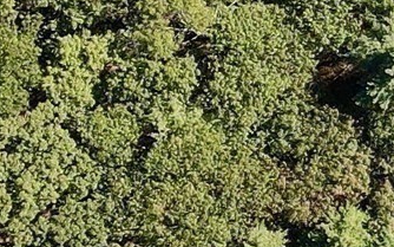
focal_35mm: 156
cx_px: 432
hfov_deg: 13.2
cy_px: -58
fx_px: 1676
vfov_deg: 8.3
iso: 100
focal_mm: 4.5
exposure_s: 1/500
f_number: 2.8
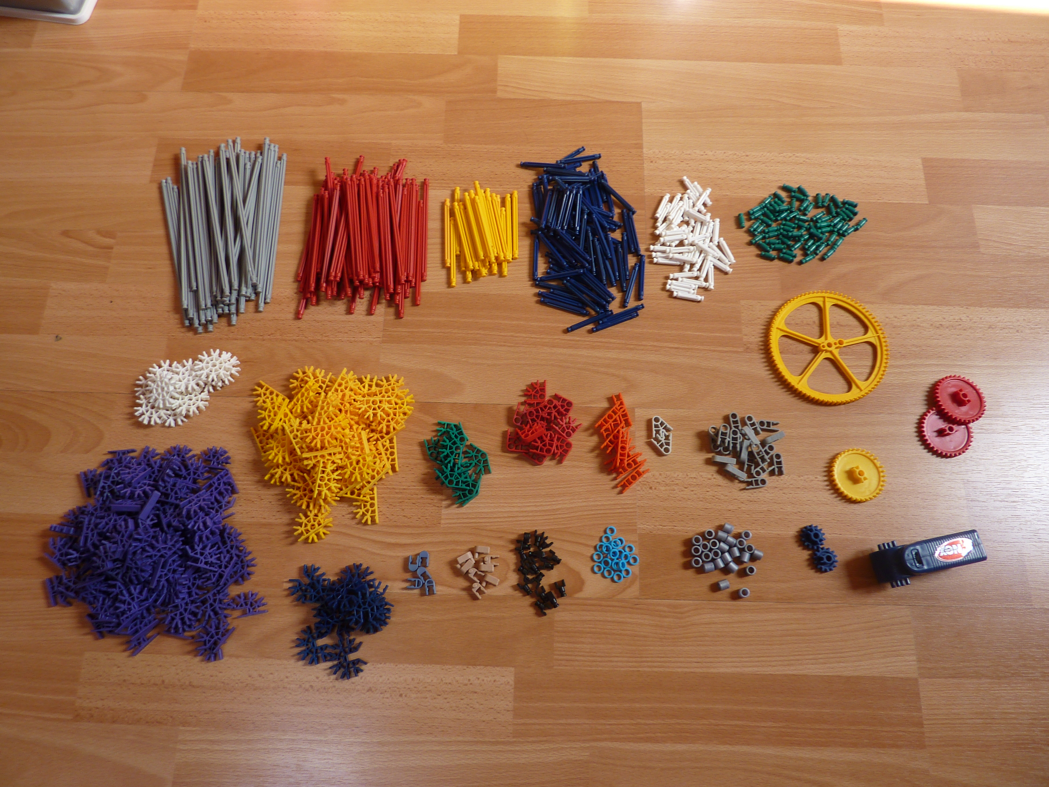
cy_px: 394
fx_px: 758
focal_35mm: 25
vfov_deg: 54.9
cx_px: 524
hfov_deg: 69.4
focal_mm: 4.1
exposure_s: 1/50
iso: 80
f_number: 3.3
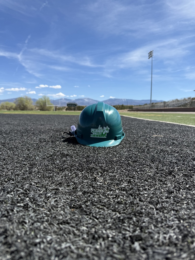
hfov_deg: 56.8
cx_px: 98
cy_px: 130
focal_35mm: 24
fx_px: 180
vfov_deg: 71.6
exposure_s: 1/4167
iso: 80
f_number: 1.78
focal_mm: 6.76
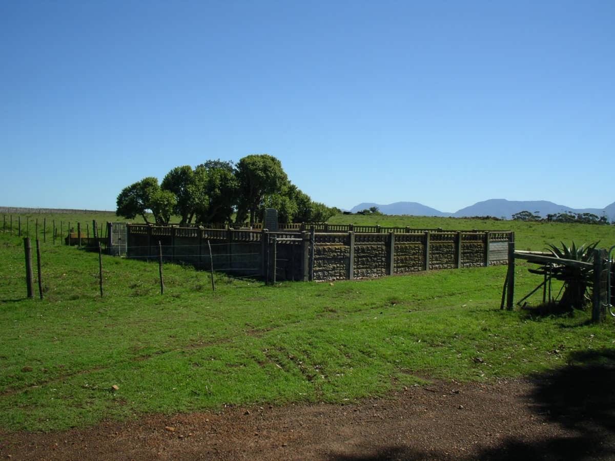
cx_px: 308
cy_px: 230
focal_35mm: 37
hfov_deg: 50.1
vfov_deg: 38.7
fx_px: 657
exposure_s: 1/200
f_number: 6.9
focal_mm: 5.7
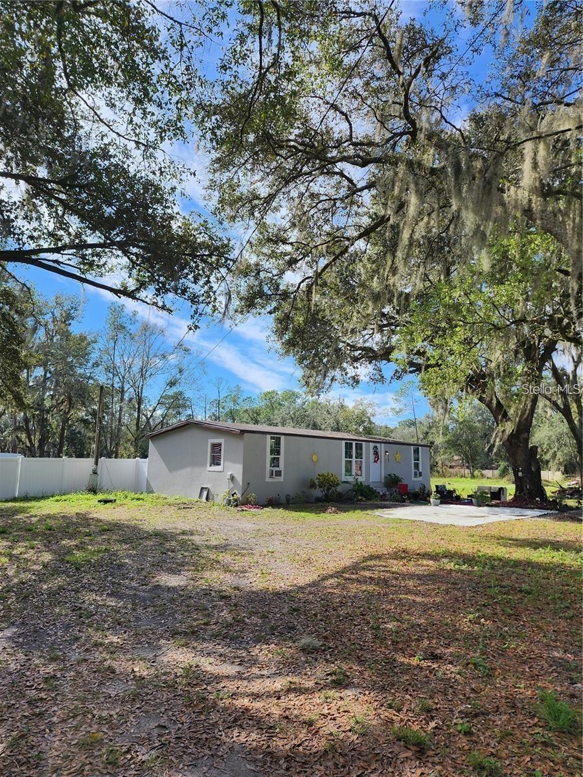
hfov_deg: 58.9
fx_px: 516
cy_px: 388
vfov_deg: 73.9
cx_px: 292
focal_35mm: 23
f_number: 1.8
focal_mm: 6.4
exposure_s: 1/709
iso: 12
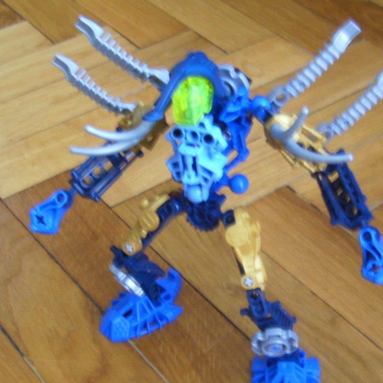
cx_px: 219
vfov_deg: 29.0
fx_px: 739
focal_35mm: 59
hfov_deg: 29.0
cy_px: 234
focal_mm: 5.99
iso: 50
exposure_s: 1
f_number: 2.8
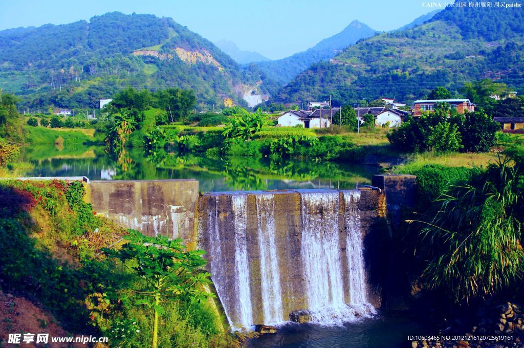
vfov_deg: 38.8
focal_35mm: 34
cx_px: 262
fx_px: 494
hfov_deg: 55.9
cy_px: 174
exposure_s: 1/125
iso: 200
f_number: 9
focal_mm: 23.13
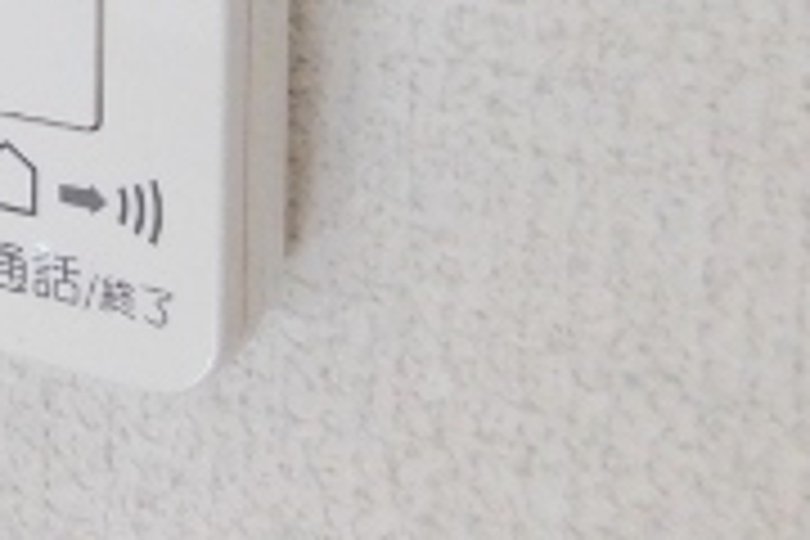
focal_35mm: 85
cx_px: -256
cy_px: -418
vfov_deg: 14.3
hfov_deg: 21.5
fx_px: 1912
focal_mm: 4
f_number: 3
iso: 400
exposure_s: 1/30
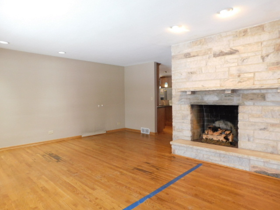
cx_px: 140
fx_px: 186
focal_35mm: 23
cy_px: 105
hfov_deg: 73.9
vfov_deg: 58.9
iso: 125
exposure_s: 1/40
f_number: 3
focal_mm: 4
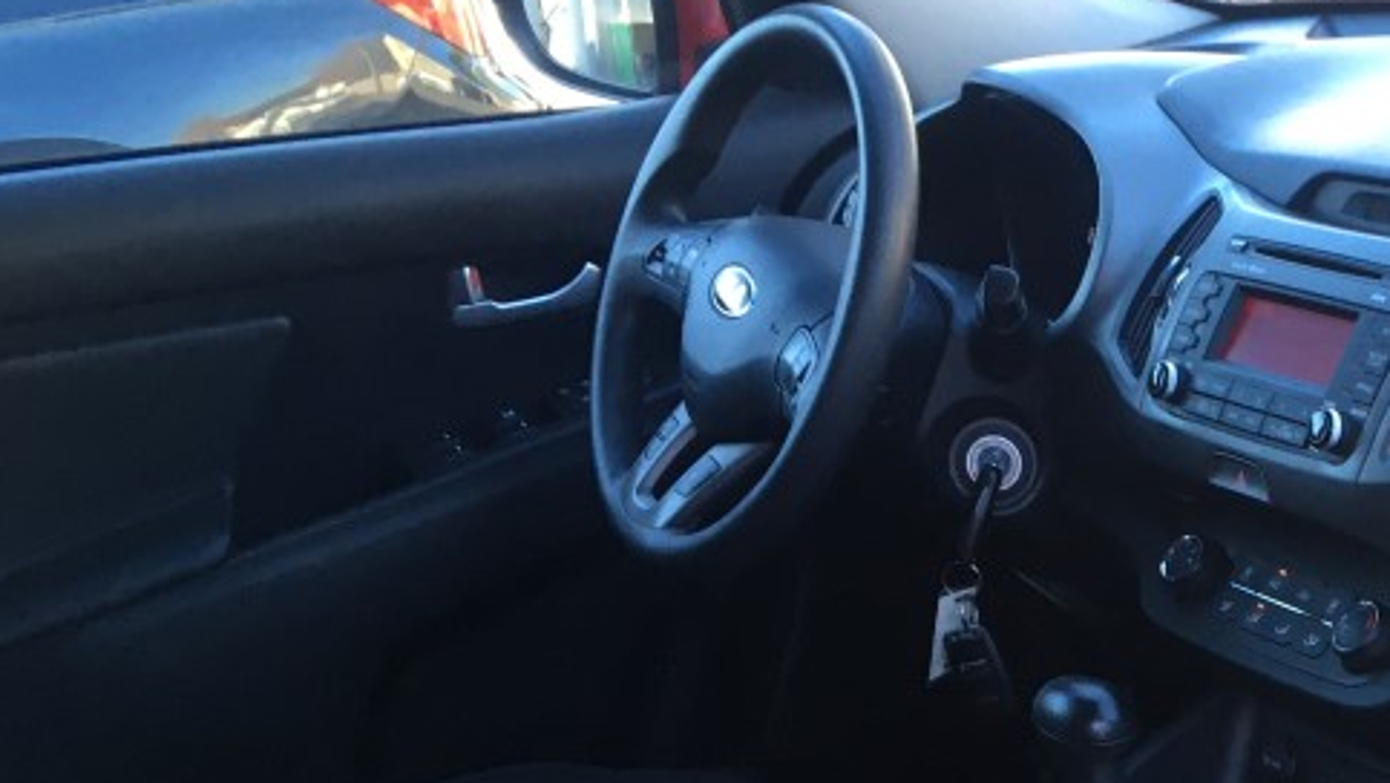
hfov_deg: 29.2
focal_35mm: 67
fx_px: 2470
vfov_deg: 17.5
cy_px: 835
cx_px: 1413
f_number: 2.2
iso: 32
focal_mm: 4.15
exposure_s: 1/40
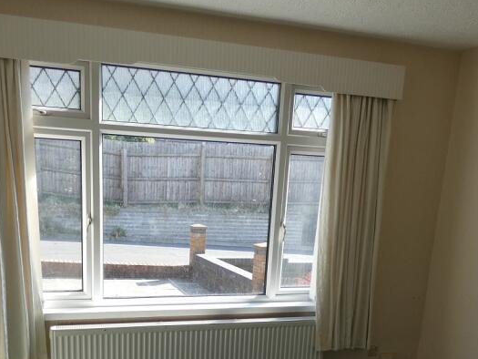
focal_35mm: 39
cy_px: 338
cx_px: 208
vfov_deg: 34.3
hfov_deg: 47.7
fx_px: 539
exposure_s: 1/200
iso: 80
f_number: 2.8
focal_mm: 3.6
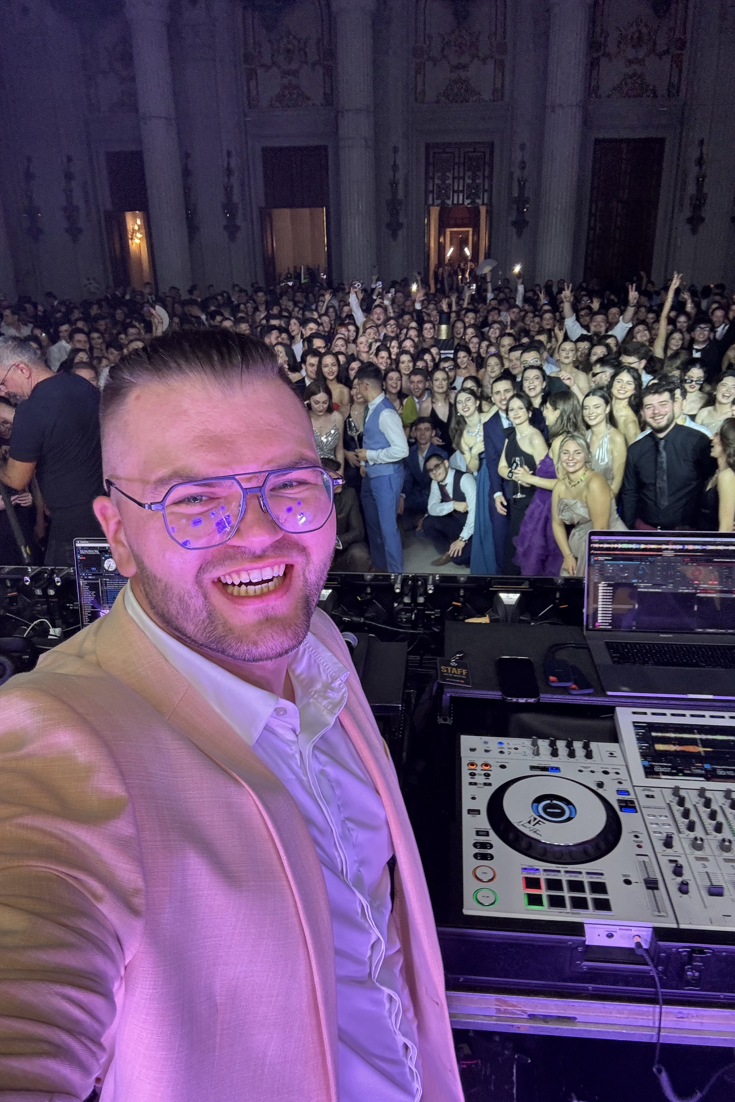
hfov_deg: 53.1
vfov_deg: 73.7
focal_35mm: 24
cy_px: 552
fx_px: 735
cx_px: 396
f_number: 1.9
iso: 80
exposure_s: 1/71
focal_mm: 2.69
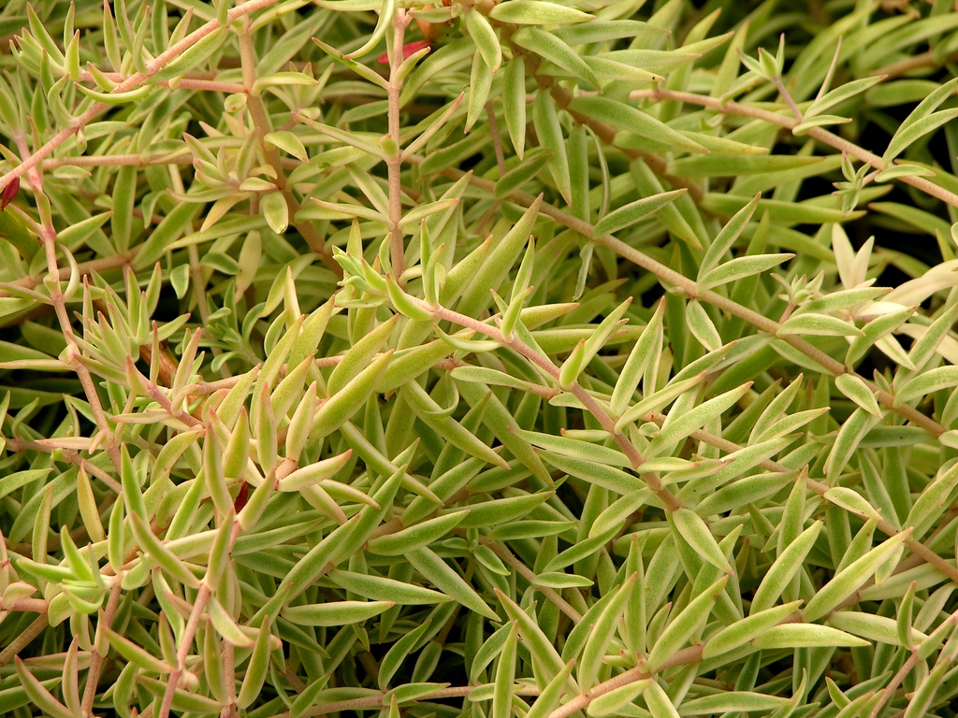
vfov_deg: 2.1
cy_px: 359
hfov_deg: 2.8
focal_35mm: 712
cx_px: 479
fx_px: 19705
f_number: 5.3
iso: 50
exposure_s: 1/85
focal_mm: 71.2
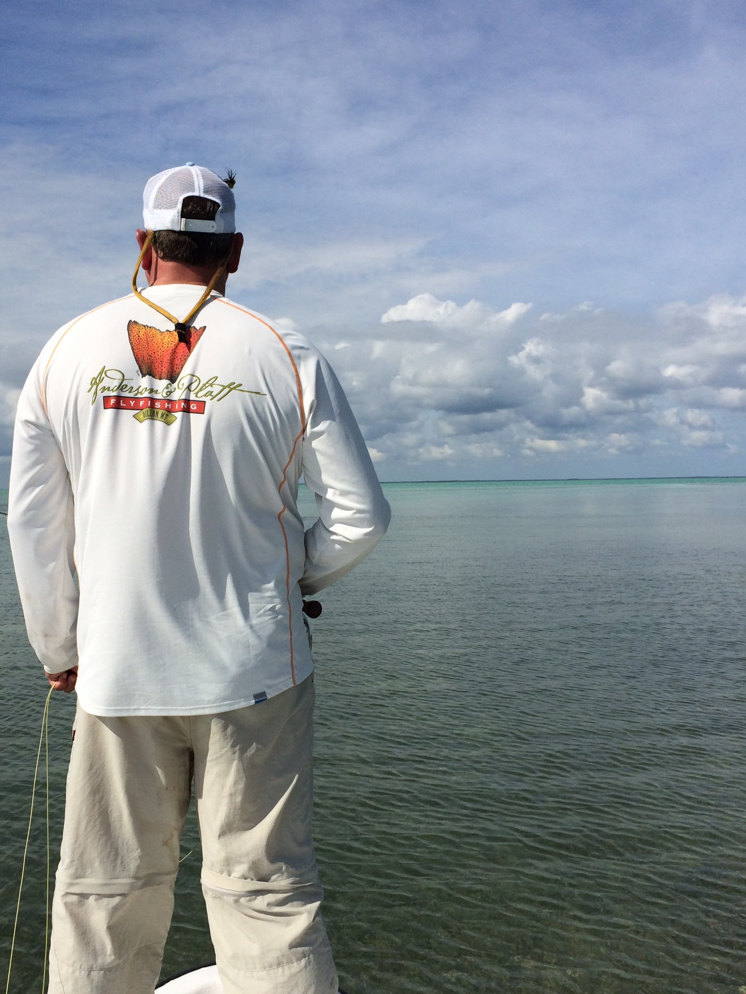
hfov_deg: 40.6
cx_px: 317
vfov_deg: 52.6
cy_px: 518
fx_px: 1005
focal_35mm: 35
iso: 40
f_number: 2.2
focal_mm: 4.12
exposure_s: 1/5882
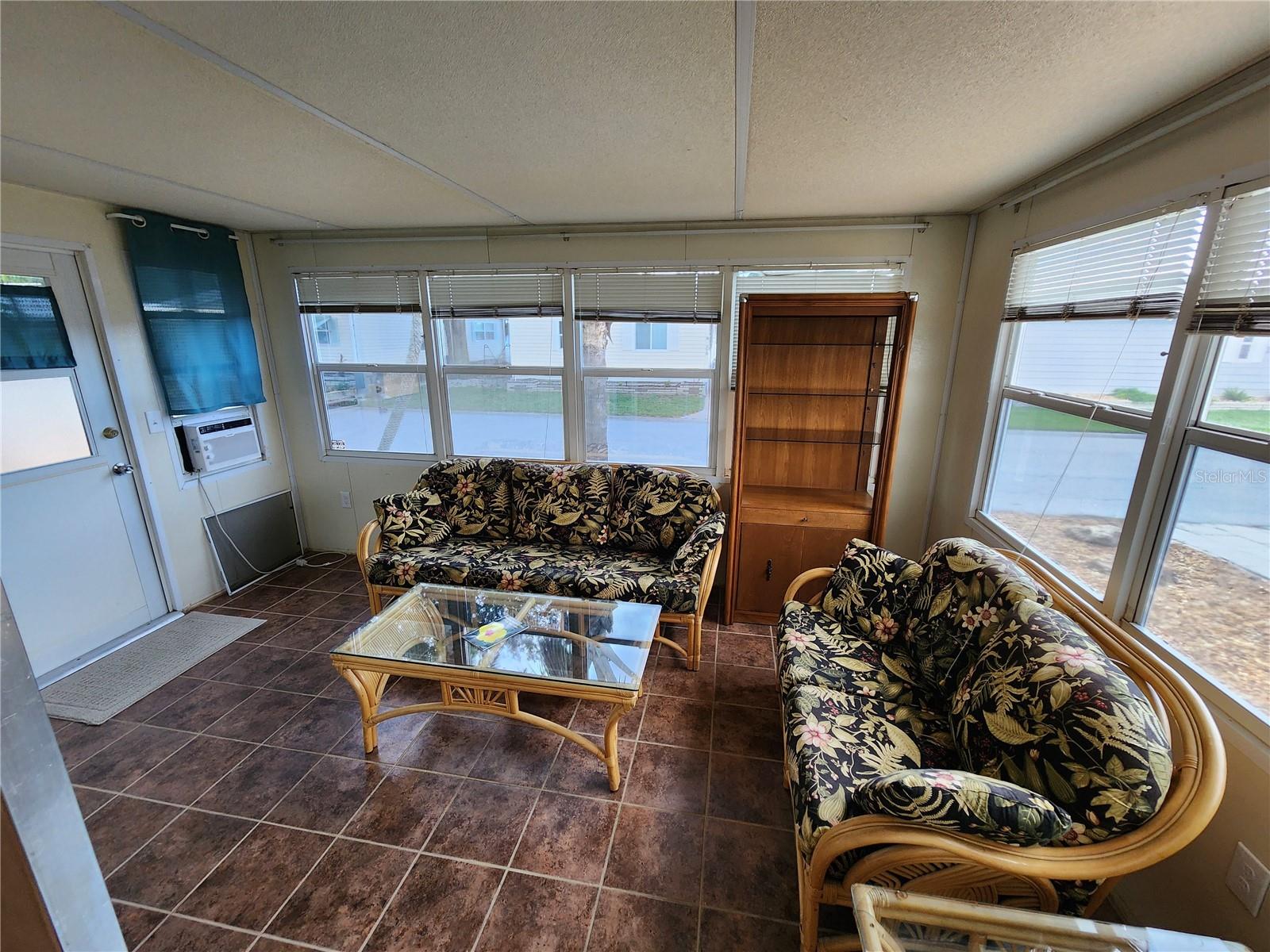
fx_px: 477
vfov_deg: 89.9
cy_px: 476
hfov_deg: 106.2
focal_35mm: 13
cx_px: 635
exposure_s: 1/60
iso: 200
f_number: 2.2
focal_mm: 2.2
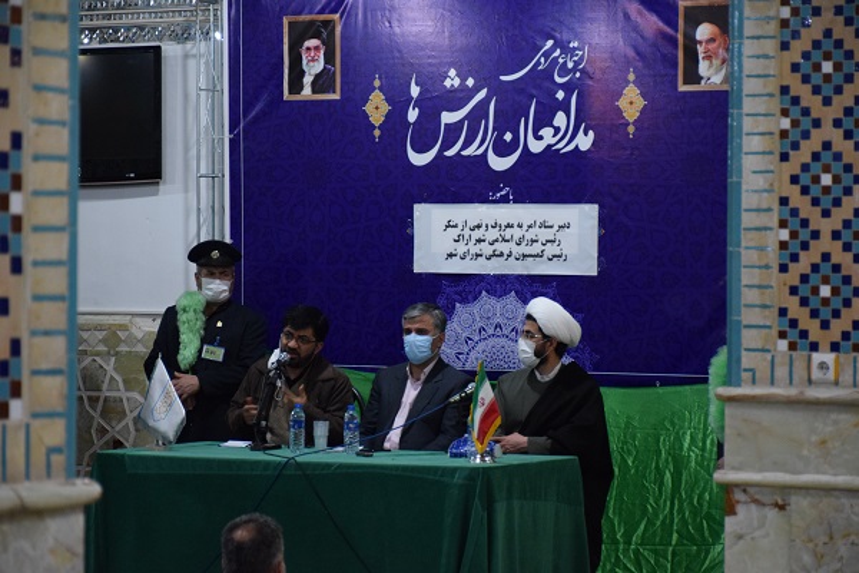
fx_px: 2863
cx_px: 430
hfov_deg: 17.1
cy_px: 286
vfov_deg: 11.4
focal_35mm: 120
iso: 2200
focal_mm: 80
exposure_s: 1/60
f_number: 5.3
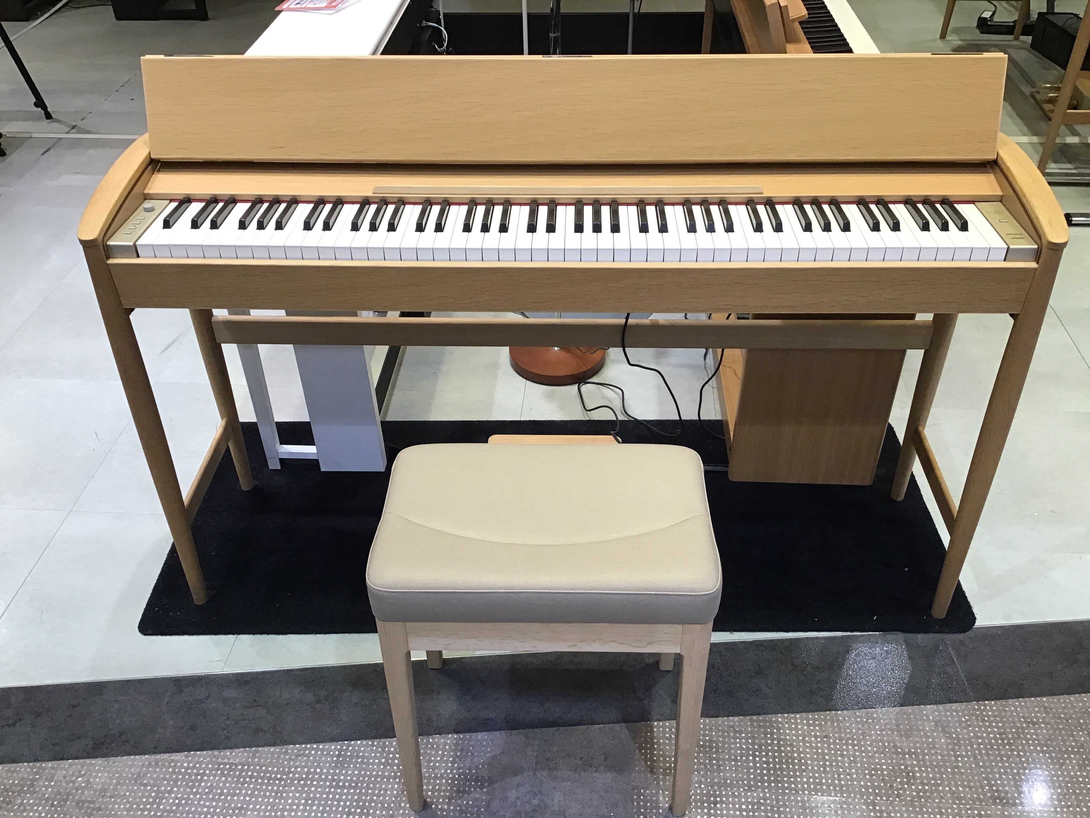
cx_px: 545
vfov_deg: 45.4
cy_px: 409
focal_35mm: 31
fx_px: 976
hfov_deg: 58.4
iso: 32
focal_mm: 3.3
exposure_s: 1/30
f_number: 2.4
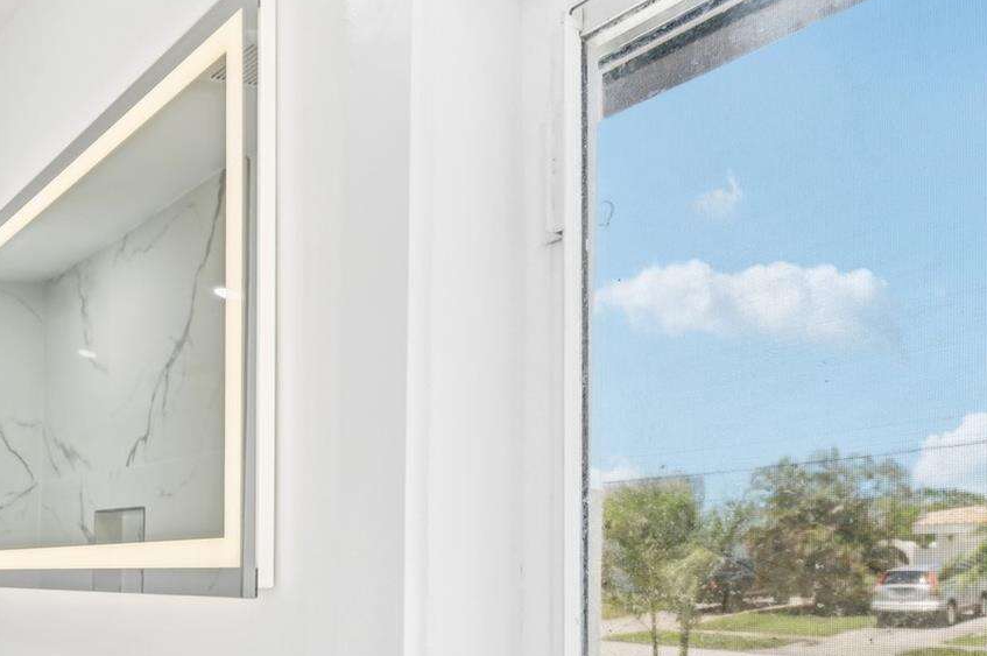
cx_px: 312
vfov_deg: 36.7
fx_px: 931
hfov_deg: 54.5
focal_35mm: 34
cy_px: 572
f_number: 8
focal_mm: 18
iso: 100
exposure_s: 1/60
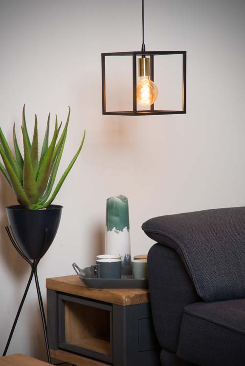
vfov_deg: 17.1
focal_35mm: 120
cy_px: 183
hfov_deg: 11.4
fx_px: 1223
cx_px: 122
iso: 100
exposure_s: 1/5
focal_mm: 120
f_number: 11
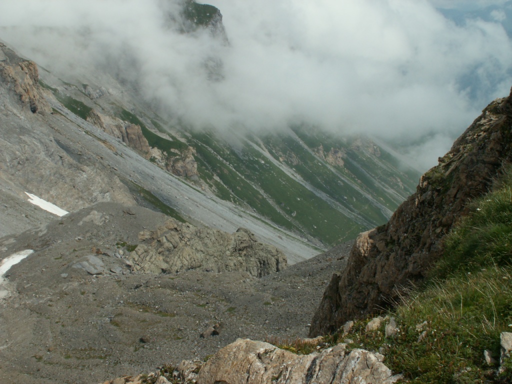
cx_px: 256
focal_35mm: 43
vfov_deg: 33.6
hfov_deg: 43.9
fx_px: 636
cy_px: 192
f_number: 8
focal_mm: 7.22
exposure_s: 1/250
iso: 50
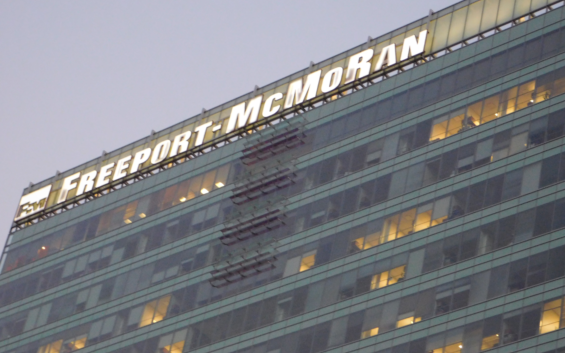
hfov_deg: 17.1
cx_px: 283
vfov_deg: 10.7
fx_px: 1879
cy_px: 175
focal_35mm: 122
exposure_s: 1/25
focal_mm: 20.3
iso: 800
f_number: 4.8
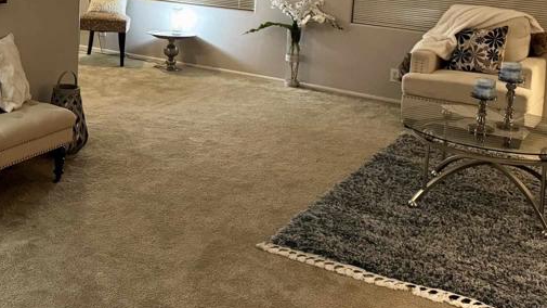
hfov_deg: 37.6
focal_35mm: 53
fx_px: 769
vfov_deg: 21.7
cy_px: -8
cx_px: 100
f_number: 1.78
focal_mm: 6.76
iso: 640
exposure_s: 1/60
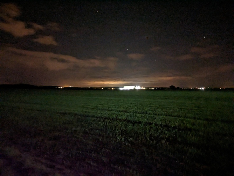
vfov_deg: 56.8
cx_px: 117
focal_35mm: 24
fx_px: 162
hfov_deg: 71.6
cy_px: 88
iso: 5996
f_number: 1.7
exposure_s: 1/3
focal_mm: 4.53
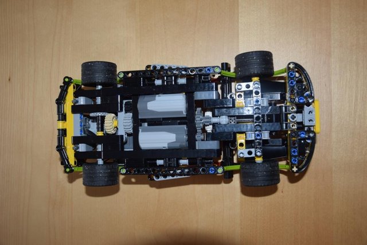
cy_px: 122
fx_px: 367
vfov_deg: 36.9
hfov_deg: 53.1
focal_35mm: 36
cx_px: 184
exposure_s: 1/60
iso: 320
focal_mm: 24
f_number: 3.8
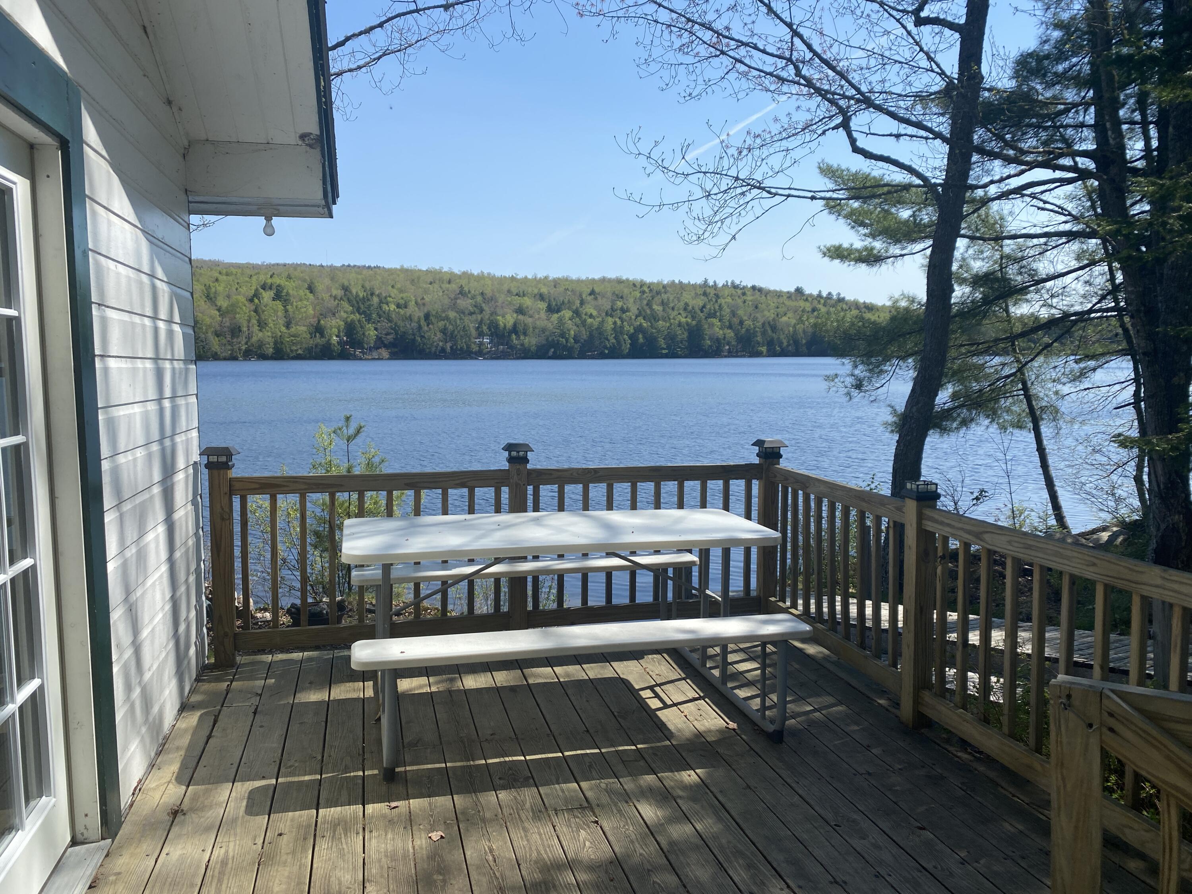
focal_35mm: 26
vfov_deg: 53.1
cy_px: 447
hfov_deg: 67.3
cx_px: 596
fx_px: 895
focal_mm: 4.25
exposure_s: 1/2755
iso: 32
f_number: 1.8
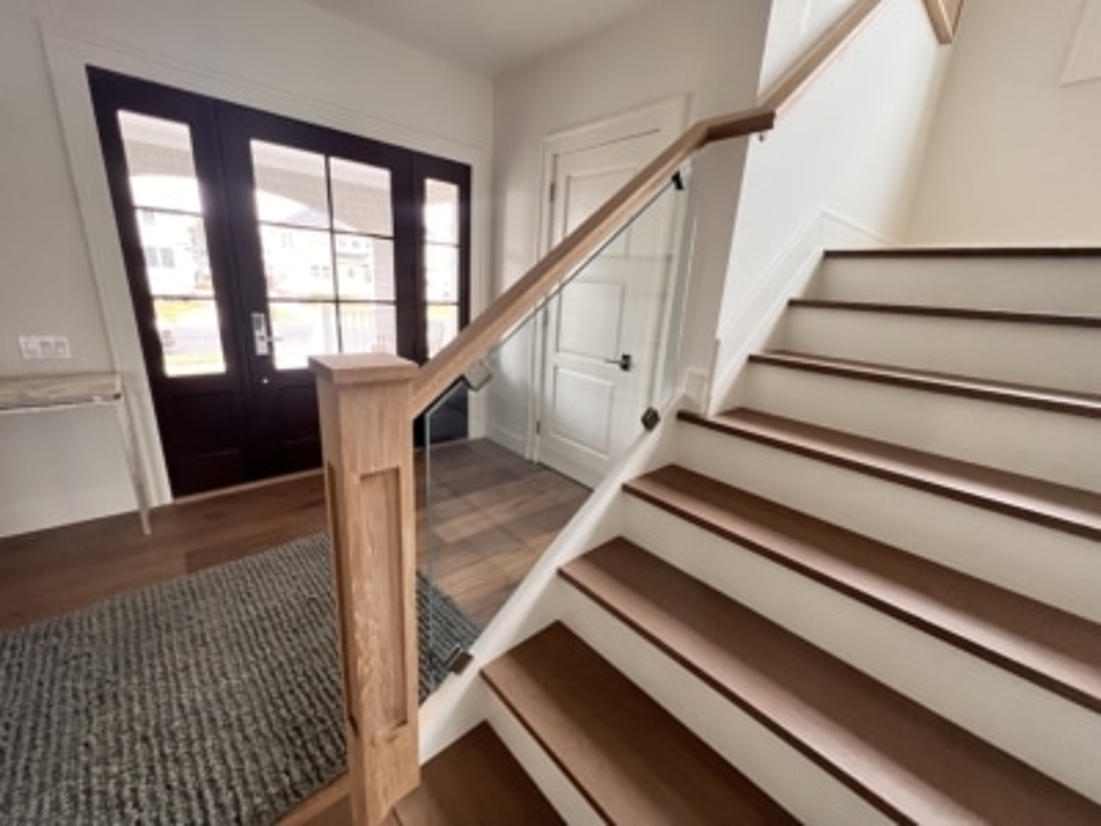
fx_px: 413
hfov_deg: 106.2
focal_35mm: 13
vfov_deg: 89.9
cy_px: 413
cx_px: 550
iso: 320
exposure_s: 1/60
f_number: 1.8
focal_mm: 1.57
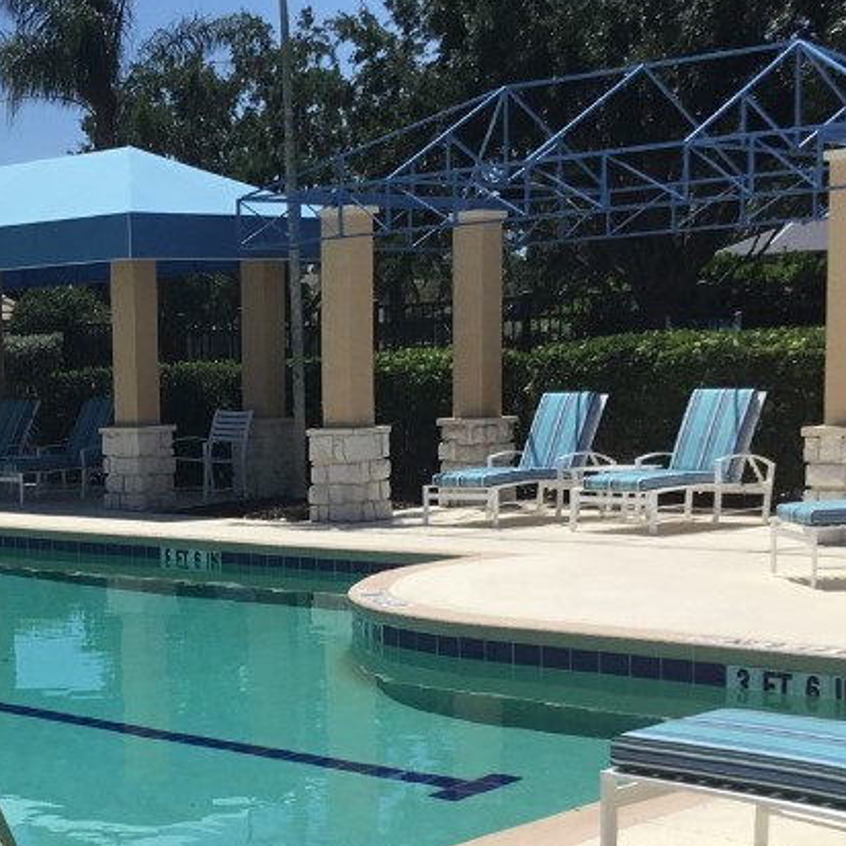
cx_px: 57
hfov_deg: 24.5
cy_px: 631
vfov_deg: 25.1
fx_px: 1880
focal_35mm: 68
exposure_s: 1/2203
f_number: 2.4
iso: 25
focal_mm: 3.3
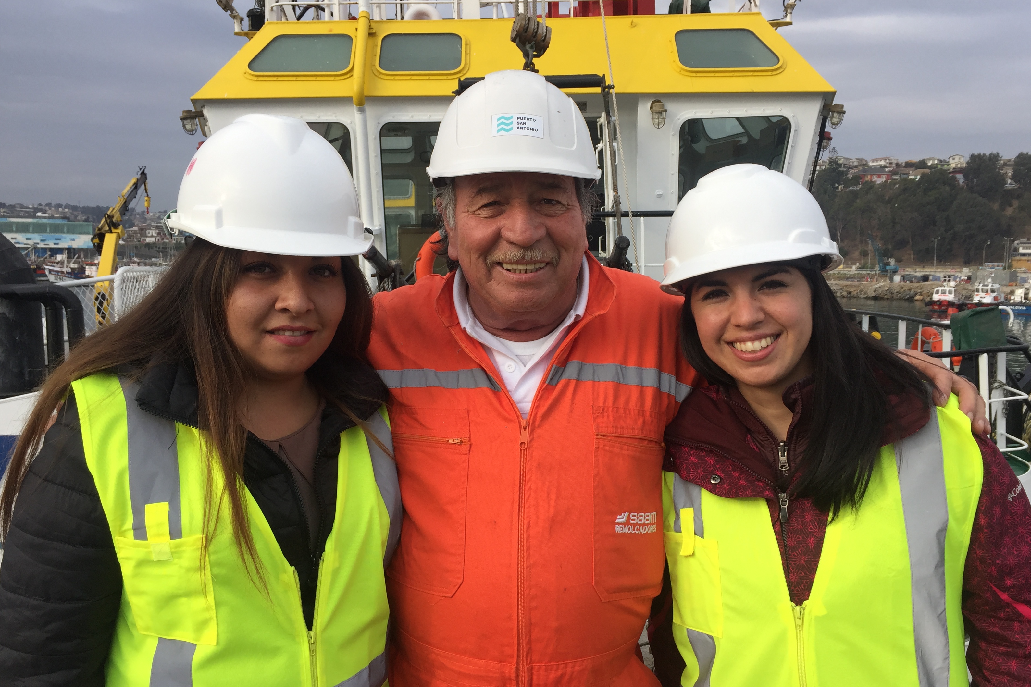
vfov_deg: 42.3
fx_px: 888
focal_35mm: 31
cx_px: 528
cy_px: 345
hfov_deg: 60.3
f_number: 2.2
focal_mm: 4.15
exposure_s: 1/670
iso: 32
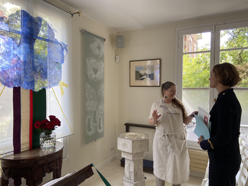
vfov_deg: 53.1
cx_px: 124
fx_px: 186
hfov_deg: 67.3
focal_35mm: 26
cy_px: 93
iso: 80
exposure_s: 1/121
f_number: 1.8
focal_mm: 4.25
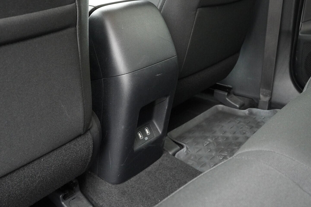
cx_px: 156
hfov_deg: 53.2
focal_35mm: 36
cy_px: 104
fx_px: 311
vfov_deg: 36.8
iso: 6400
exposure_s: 1/50
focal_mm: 24
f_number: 5.6
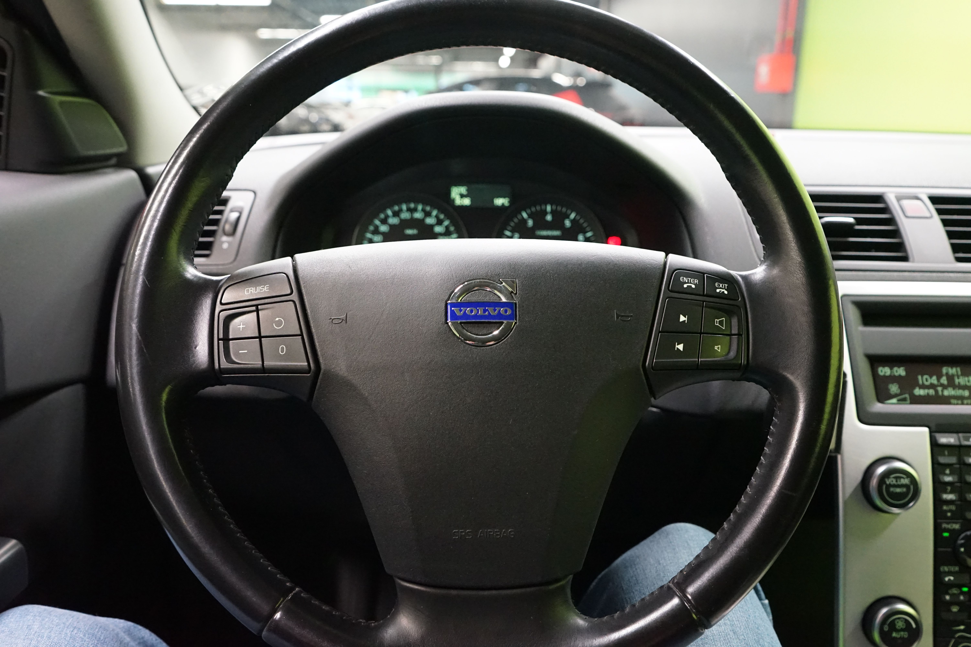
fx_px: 755
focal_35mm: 28
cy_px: 324
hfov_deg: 65.5
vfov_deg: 46.4
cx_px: 486
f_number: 5.6
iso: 6400
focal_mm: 28
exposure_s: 1/60
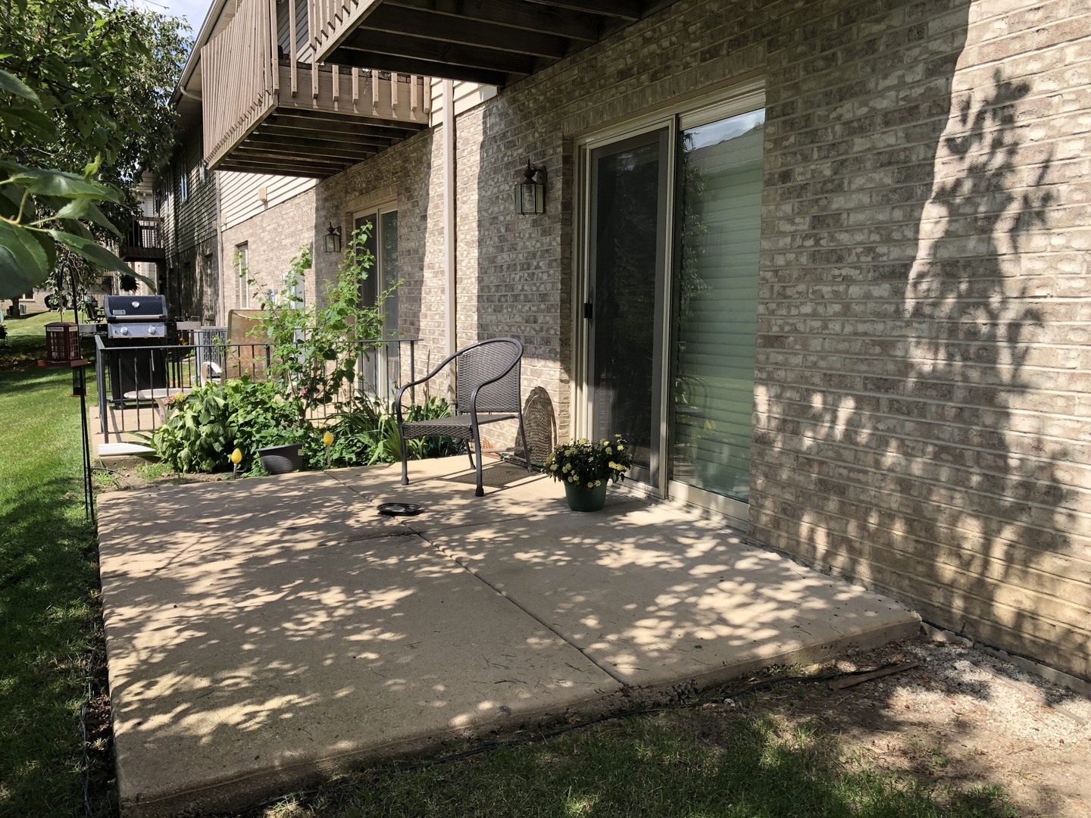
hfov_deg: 63.4
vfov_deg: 49.7
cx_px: 546
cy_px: 409
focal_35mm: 28
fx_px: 882
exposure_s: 1/838
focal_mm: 3.99
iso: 20
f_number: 1.8
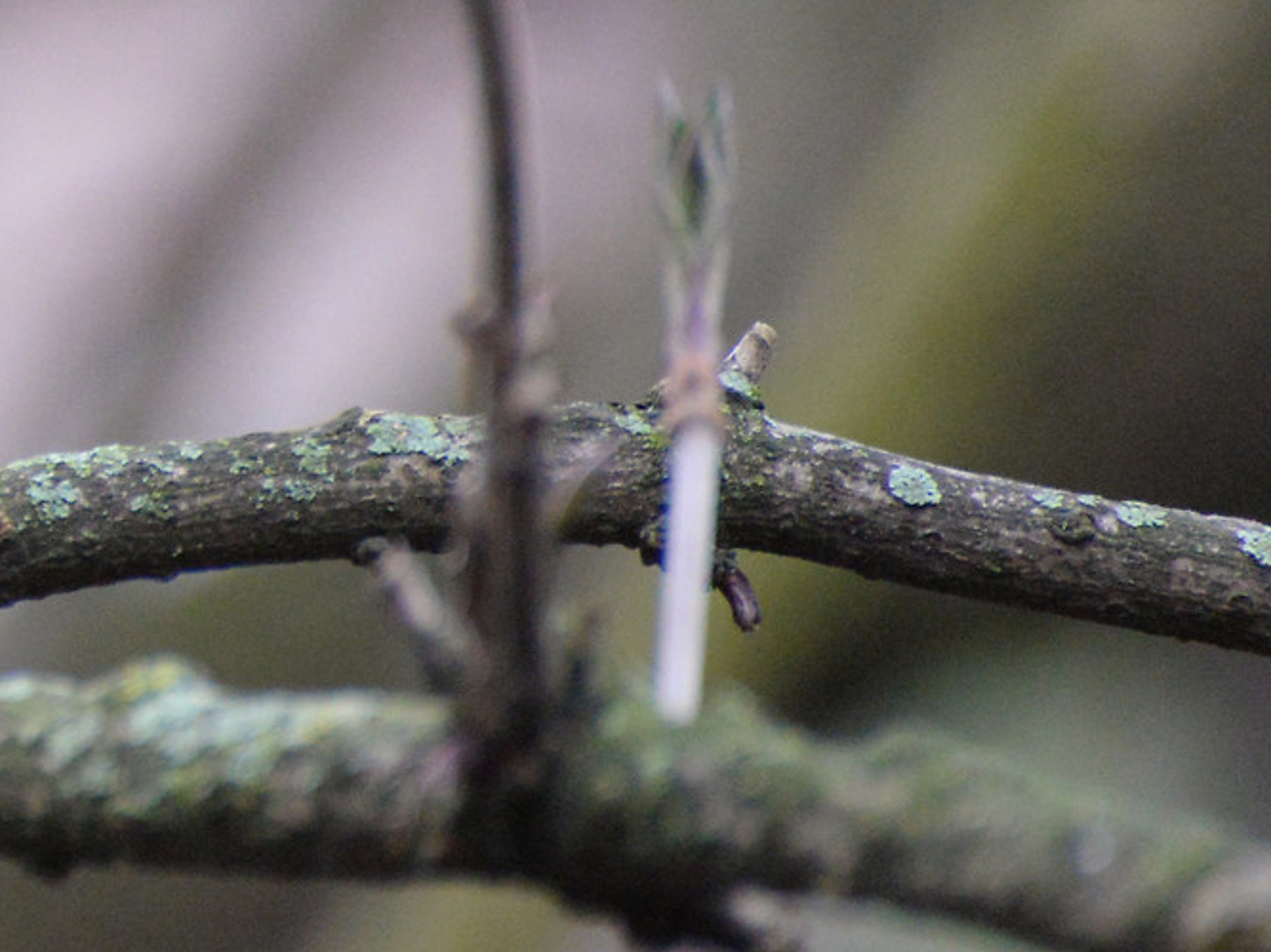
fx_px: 38142
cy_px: 225
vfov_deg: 1.4
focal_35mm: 1039
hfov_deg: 1.9
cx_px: -718
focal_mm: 300
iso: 5000
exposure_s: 1/500
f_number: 5.6
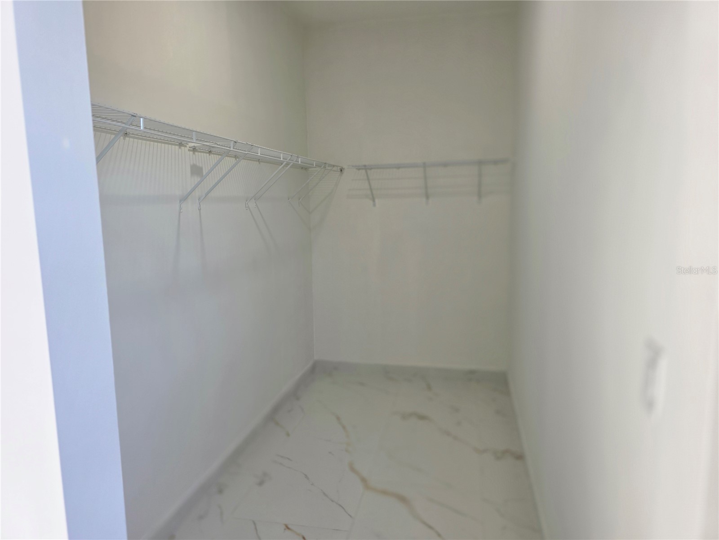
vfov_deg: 58.9
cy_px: 270
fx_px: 478
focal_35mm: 23
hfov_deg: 73.9
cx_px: 360
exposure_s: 1/120
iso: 50
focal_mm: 6.3
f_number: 1.7
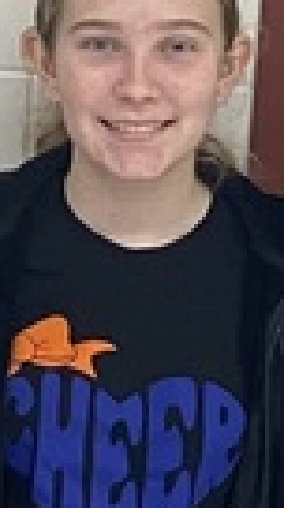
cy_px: 777
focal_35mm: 214
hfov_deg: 5.6
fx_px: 2879
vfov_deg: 9.8
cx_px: 67
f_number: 1.8
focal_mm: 4.25
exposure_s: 1/60
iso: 160
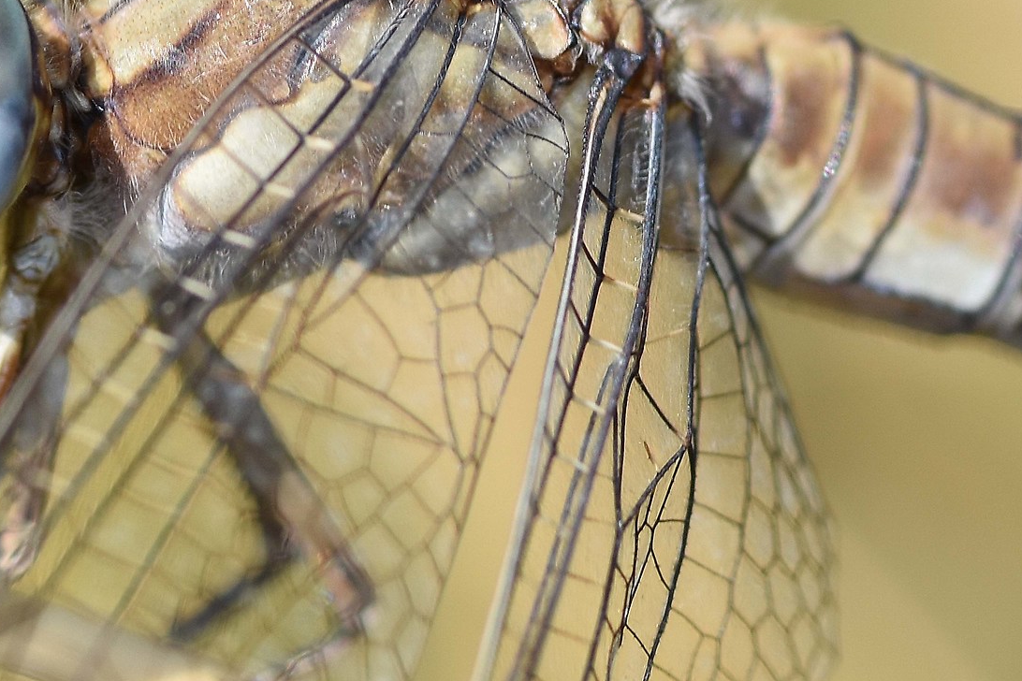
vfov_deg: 4.0
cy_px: 218
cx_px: 17
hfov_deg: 5.9
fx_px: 9825
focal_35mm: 346
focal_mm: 105
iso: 200
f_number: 10
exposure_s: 1/250
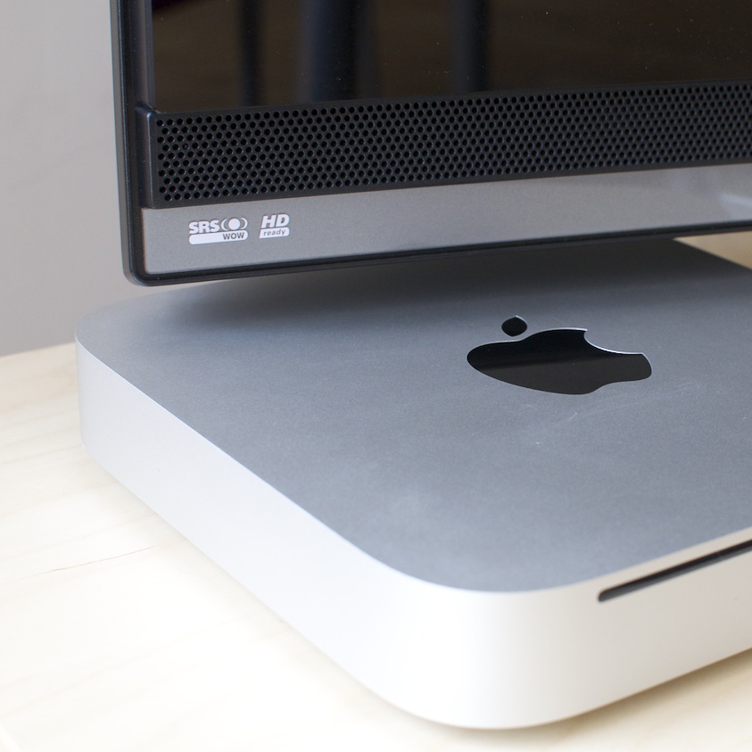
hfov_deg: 25.2
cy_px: 375
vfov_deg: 25.5
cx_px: 566
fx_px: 1663
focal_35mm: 68
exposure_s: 1/60
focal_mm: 35
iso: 800
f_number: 6.3
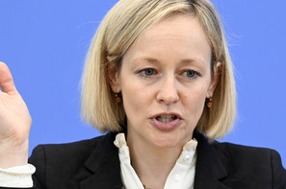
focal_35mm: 228
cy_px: 97
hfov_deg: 9.0
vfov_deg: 6.0
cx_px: 163
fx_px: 1808
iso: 4000
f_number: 6.3
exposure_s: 1/400
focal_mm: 150
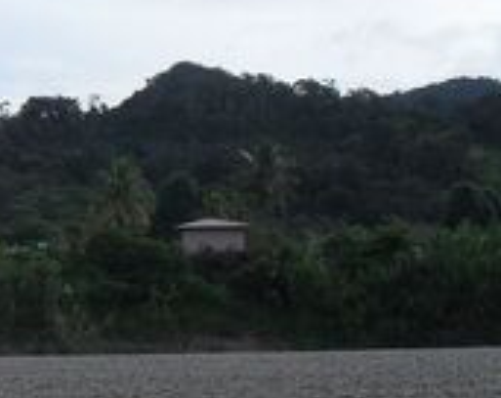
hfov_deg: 20.9
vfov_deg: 17.6
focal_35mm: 87
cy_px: 161
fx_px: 1287
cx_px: -56
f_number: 8.3
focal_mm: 6.3
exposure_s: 1/90
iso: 80
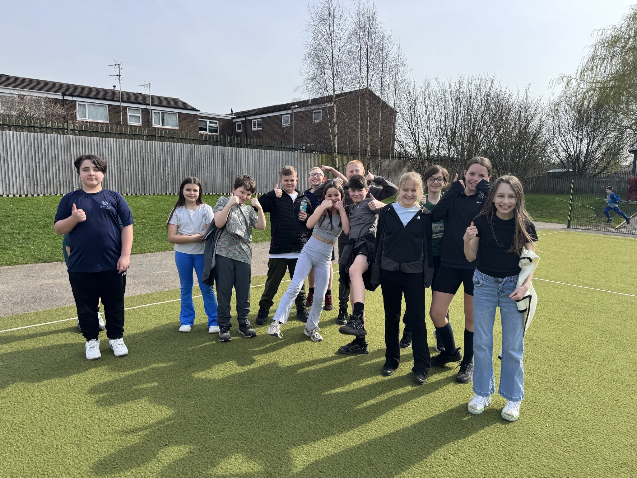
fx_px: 442
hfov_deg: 71.6
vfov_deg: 56.8
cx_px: 318
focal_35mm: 24
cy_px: 239
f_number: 1.78
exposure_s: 1/2415
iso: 80
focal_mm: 6.76
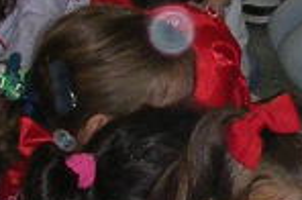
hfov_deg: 7.3
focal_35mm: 274
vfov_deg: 5.0
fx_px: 2294
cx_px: 539
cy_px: -35
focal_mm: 5.8
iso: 74
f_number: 2.8
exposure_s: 1/60.1
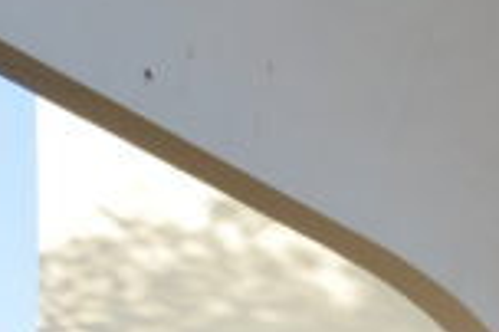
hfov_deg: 14.2
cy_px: 768
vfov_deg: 9.1
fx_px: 1883
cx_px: 722
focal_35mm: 136
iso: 400
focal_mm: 18
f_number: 9
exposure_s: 1/160
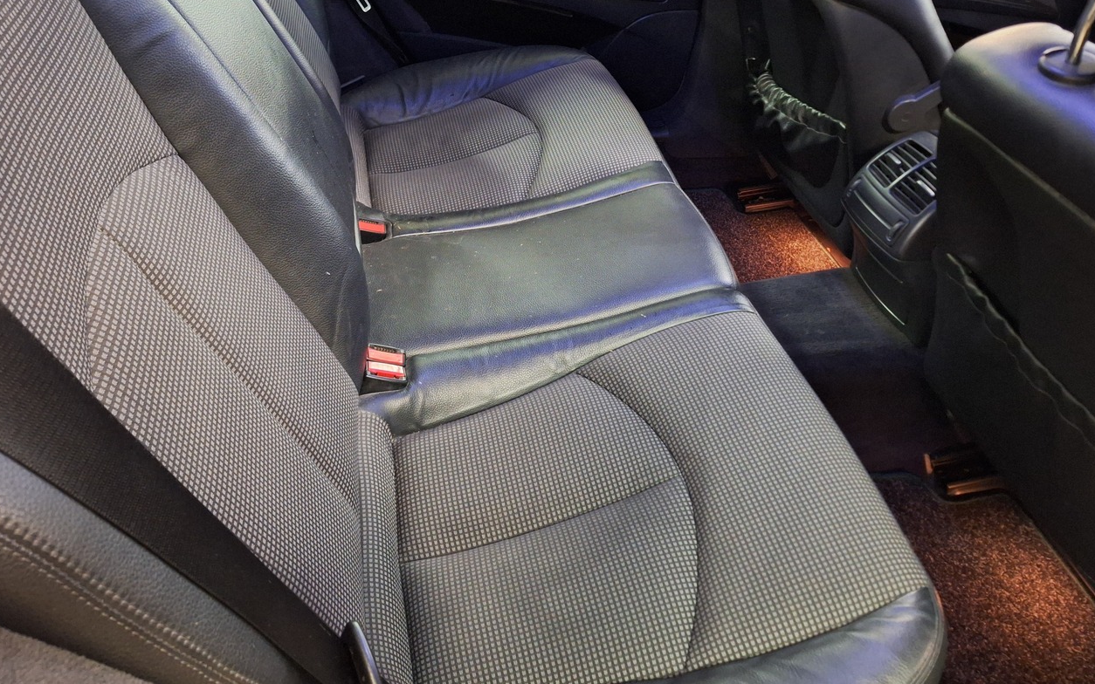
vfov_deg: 44.1
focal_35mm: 28
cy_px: 248
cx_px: 539
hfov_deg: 66.5
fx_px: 836
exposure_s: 1/20
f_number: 1.8
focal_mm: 5.54
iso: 1000
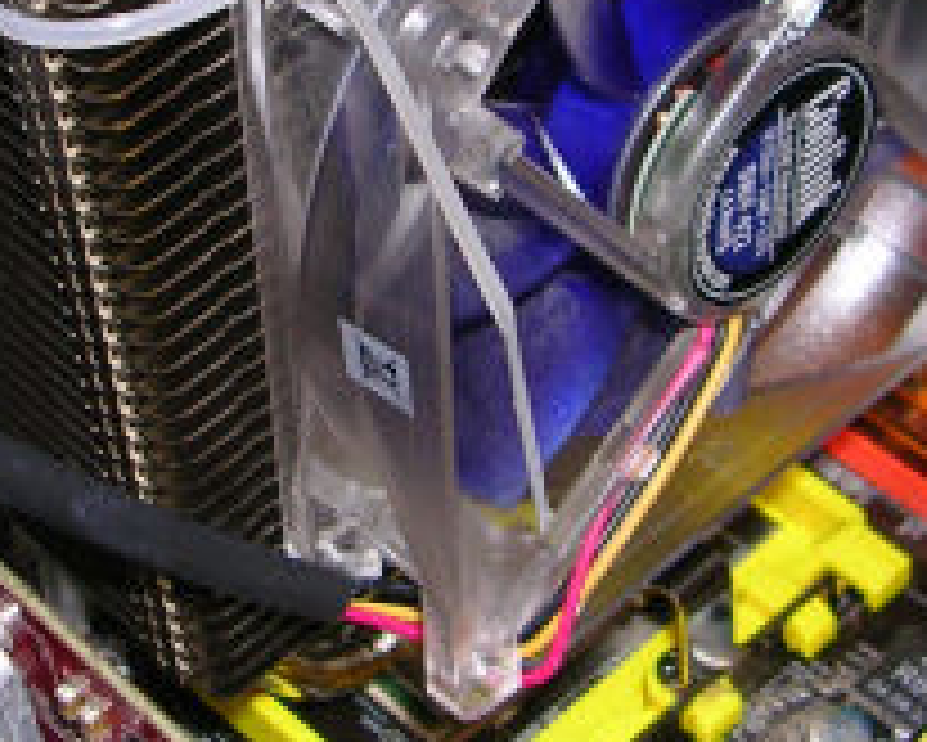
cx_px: 428
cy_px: 189
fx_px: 2964
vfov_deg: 14.2
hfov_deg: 17.8
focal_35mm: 108
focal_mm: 5.8
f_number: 2.8
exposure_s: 1/60.1
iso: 50
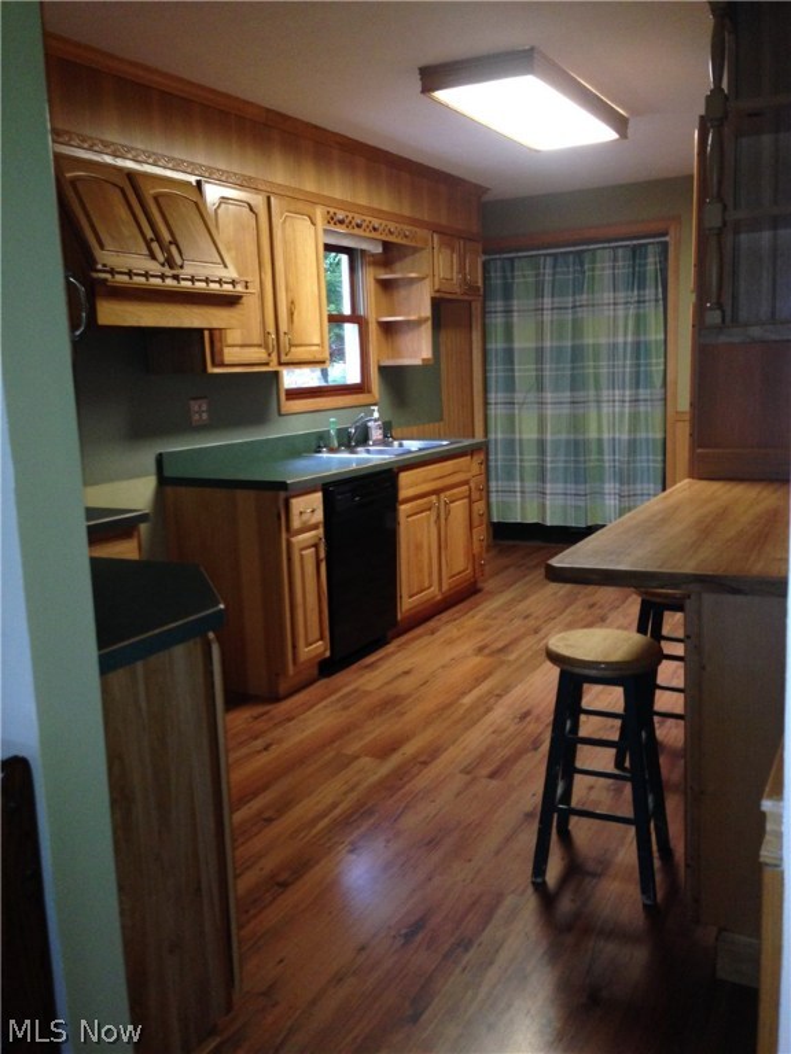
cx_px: 396
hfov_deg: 42.9
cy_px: 527
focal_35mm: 33
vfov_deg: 55.4
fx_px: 1005
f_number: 2.4
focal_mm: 4.12
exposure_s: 1/20
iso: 160
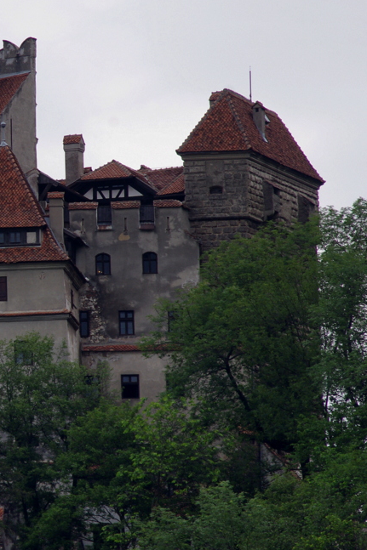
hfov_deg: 4.2
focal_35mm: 328
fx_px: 5018
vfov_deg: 6.3
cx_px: -100
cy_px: 246
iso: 200
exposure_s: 1/200
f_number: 11
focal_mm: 118
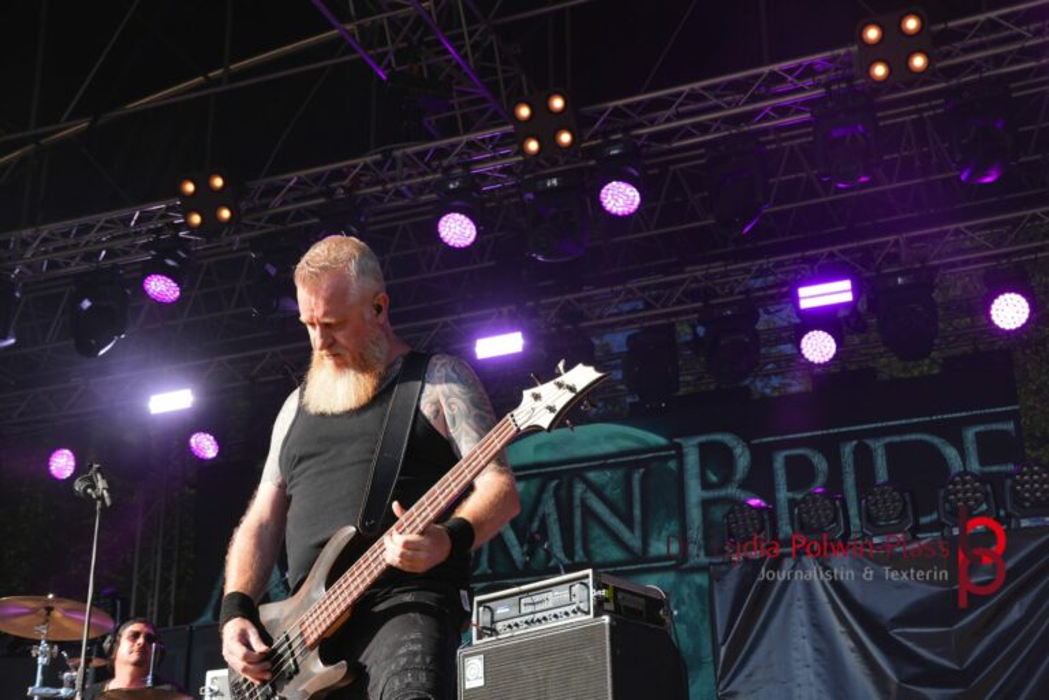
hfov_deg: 35.9
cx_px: 524
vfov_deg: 24.4
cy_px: 350
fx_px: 1617
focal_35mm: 56
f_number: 6.3
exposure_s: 1/160
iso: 100
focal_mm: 37
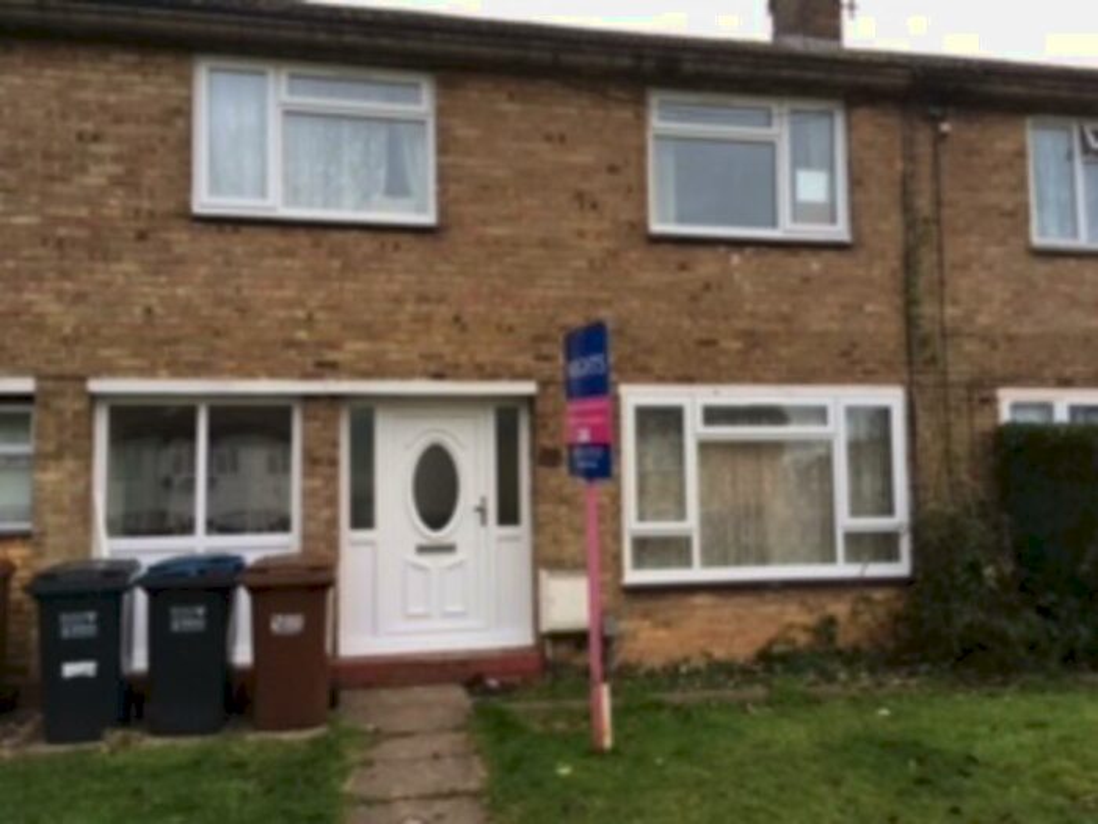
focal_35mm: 29
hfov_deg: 61.7
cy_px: 412
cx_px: 549
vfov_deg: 48.2
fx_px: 920
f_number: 2.2
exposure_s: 1/100
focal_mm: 4.15
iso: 25
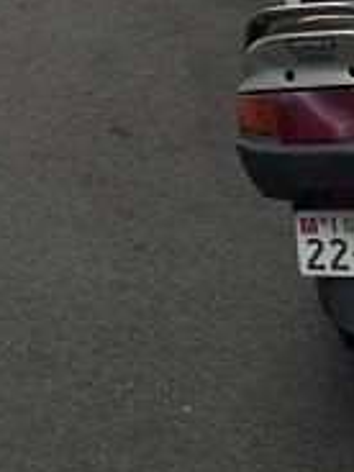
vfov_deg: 17.5
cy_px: -233
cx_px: -236
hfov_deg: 13.5
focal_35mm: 101
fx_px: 1377
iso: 32
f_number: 2.2
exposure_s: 1/682
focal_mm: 4.15
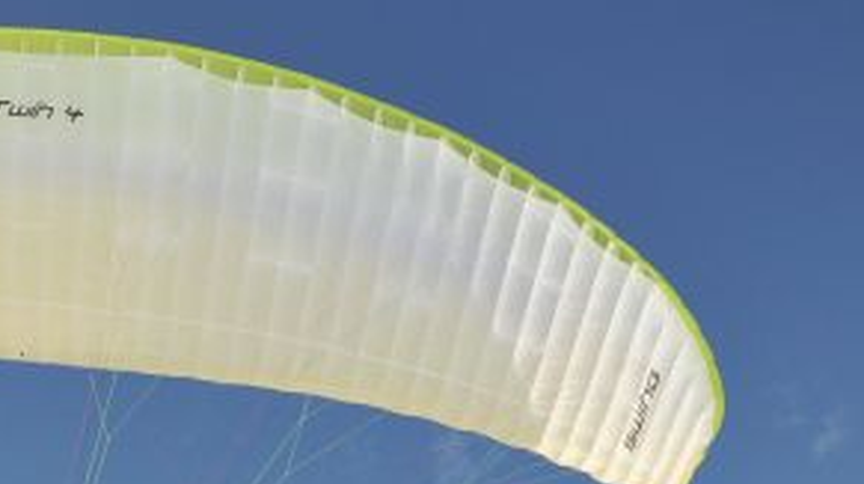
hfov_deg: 37.4
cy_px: 624
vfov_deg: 22.0
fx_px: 1121
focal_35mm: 49
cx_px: -12
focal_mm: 17
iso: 800
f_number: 9
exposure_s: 1/5000
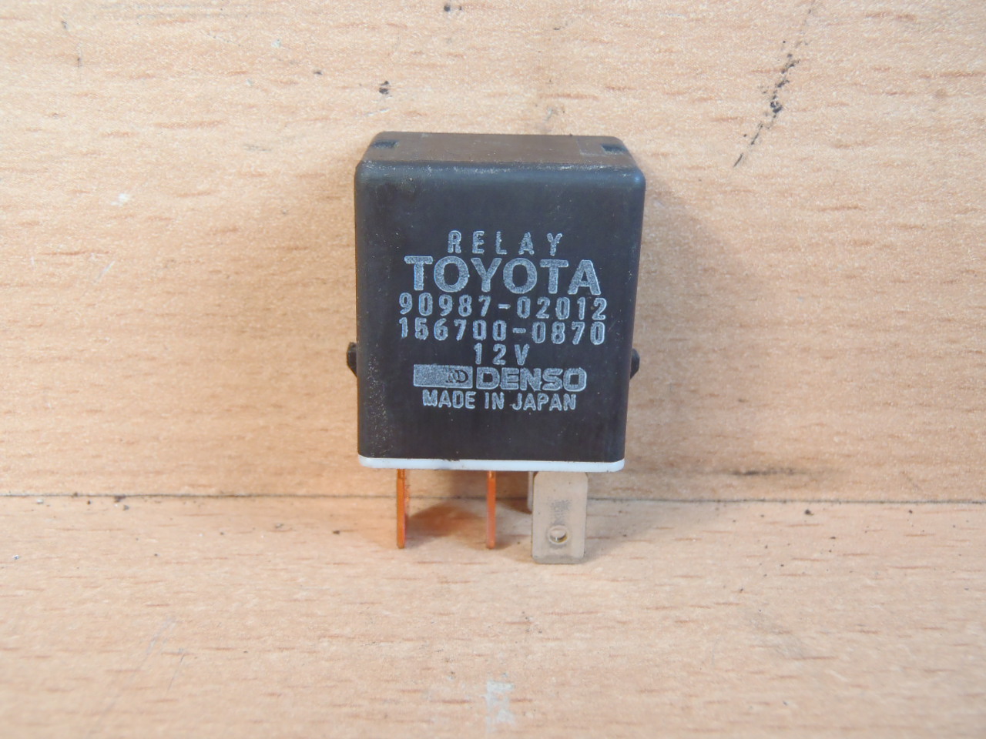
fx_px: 1054
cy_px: 370
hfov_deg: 50.1
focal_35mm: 37
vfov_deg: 38.7
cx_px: 493
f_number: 4.7
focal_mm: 6.64
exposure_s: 1/25
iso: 200
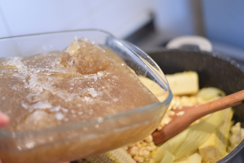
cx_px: 122
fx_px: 339
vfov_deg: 27.0
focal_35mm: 50
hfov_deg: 39.6
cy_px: 82
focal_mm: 50
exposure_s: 1/60
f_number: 1.8
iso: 1000
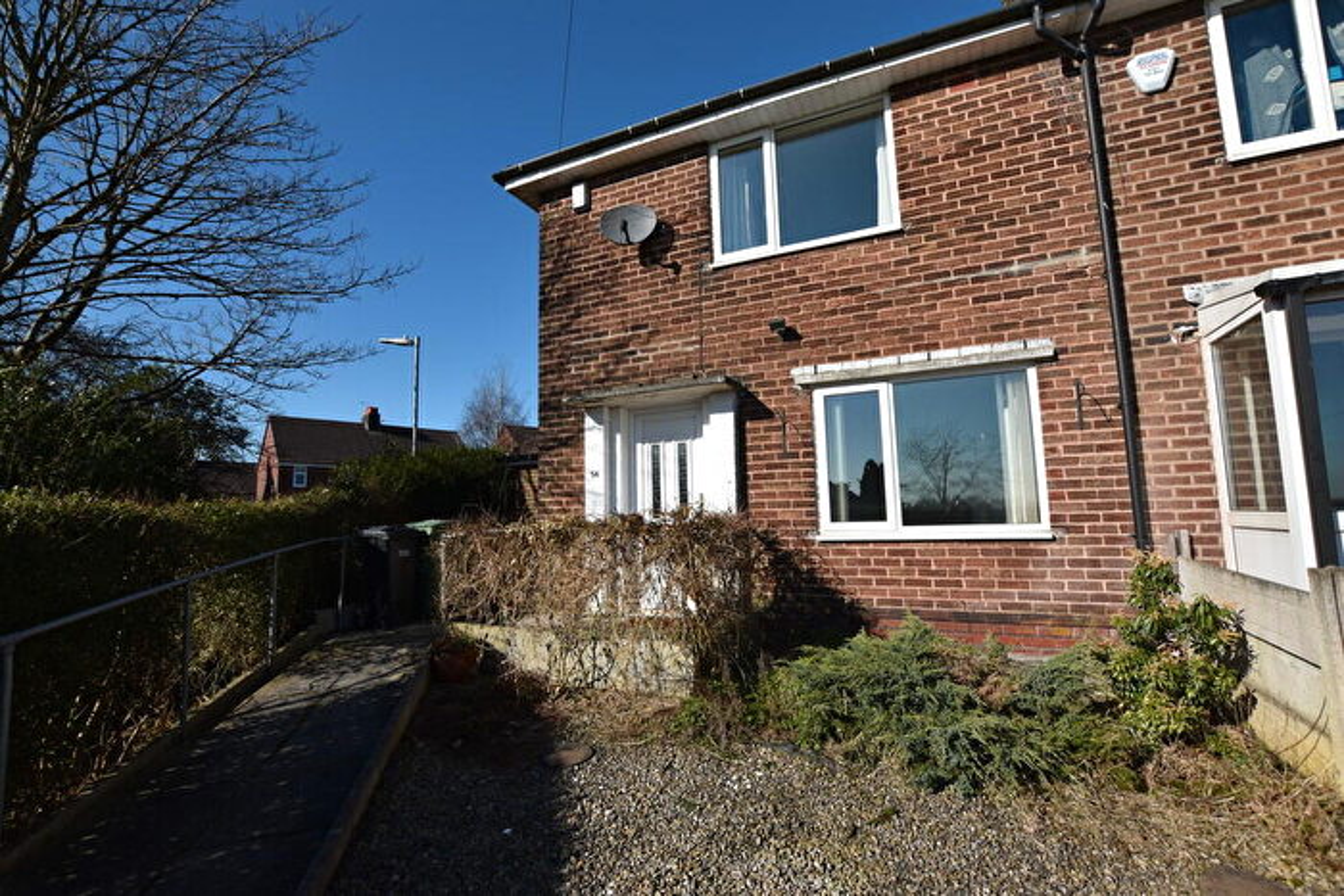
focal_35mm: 15
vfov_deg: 77.4
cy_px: 448
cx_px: 672
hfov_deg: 100.4
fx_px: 560
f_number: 8
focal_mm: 10
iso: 100
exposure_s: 1/250
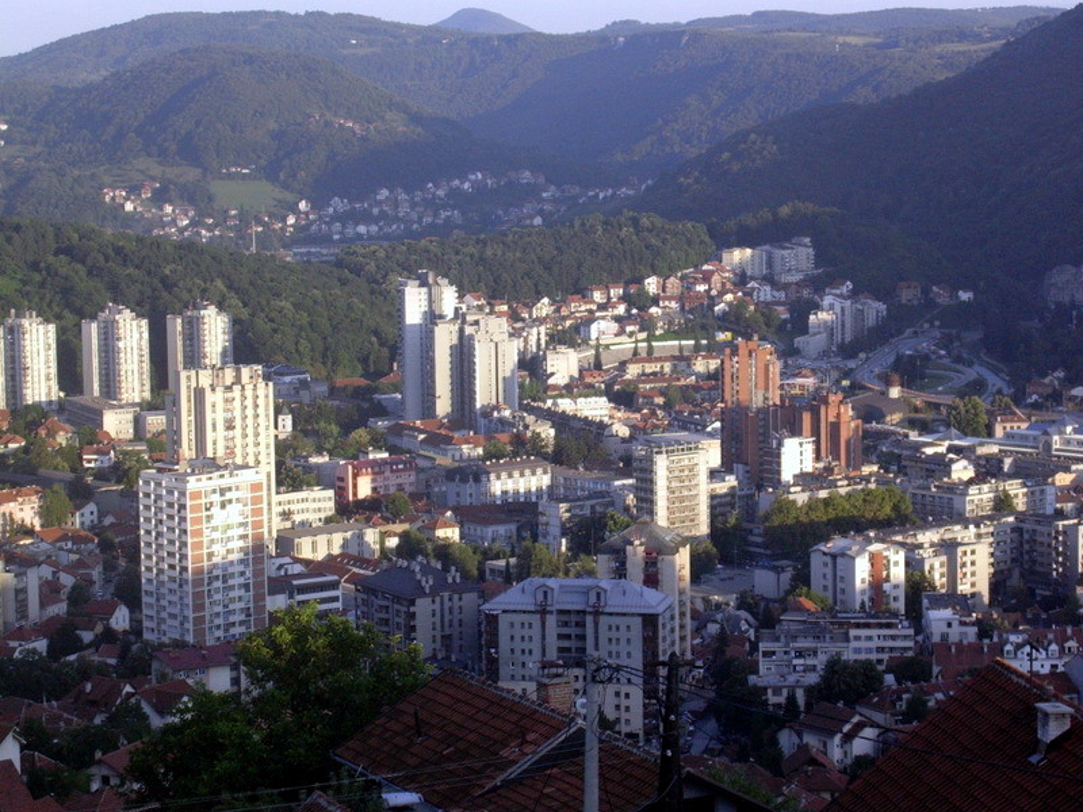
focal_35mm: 94
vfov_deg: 15.7
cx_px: 542
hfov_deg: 20.9
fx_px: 2941
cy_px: 406
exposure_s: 1/192
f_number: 4.3
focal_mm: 14.3
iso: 70
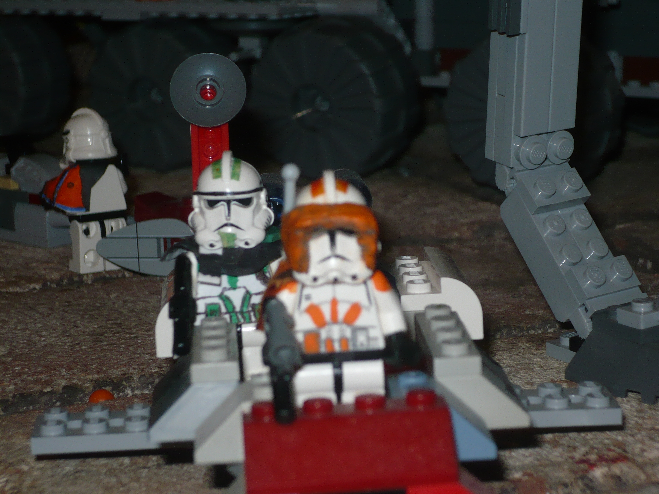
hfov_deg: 18.7
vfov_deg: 14.1
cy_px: 247
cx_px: 330
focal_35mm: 105
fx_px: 1999
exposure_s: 1/30
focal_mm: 17.4
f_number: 5
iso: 100
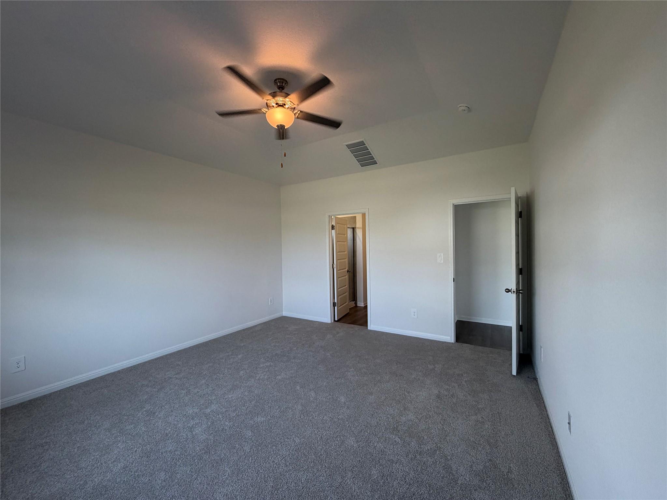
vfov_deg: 85.7
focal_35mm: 14
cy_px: 250
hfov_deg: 102.1
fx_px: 270
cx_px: 334
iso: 125
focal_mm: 2.22
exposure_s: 1/120
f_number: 2.2
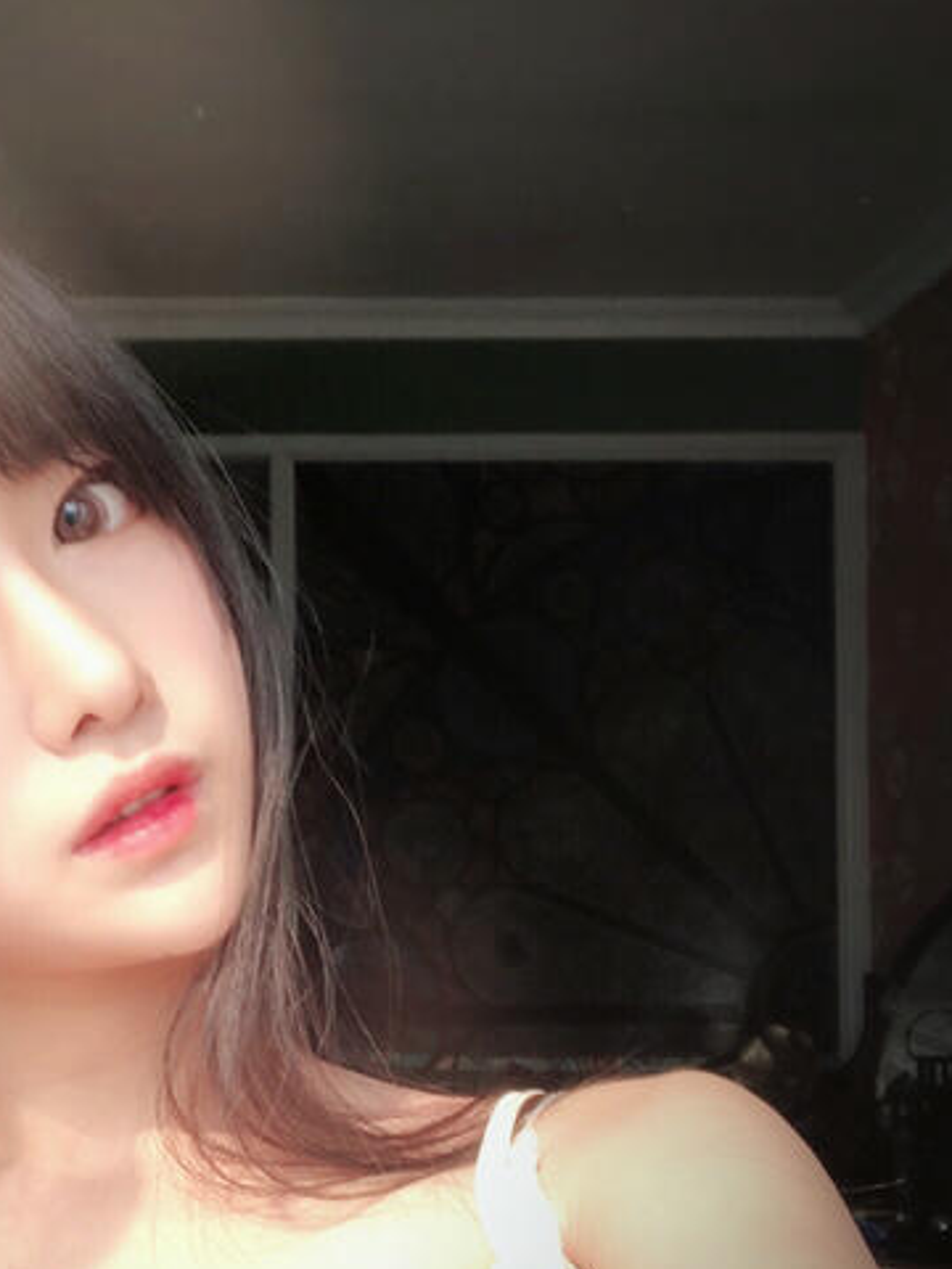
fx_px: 2200
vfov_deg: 31.8
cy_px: 888
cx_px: 181
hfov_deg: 24.0
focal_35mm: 60
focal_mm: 2.87
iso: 20
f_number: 2.2
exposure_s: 1/120
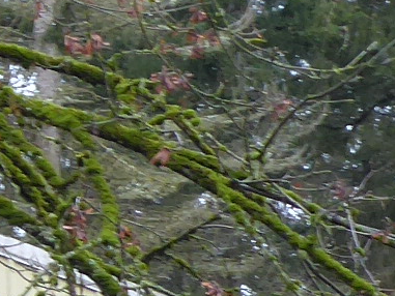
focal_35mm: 356
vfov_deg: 4.2
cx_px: -314
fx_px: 4064
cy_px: 482
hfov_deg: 5.5
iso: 160
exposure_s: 1/60
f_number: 4.1
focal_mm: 9
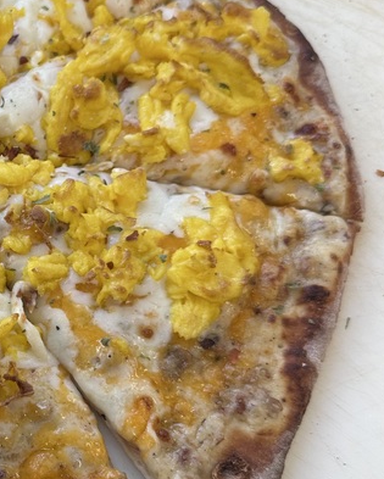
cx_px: -67
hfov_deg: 23.1
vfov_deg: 30.9
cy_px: 286
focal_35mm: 61
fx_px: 866
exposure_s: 1/120
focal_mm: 6.86
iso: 64
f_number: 1.78
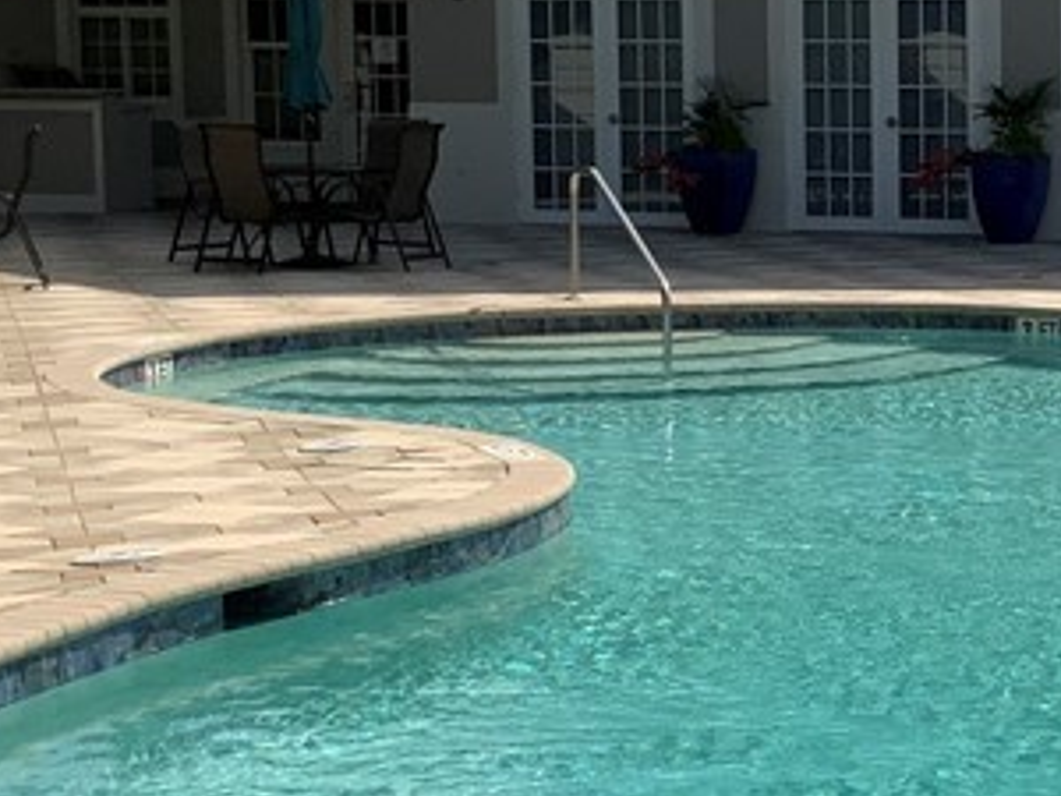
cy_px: 347
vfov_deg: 14.9
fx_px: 3034
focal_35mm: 99
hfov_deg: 18.9
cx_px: 1217
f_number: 1.8
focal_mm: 3
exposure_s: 1/3125
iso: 16
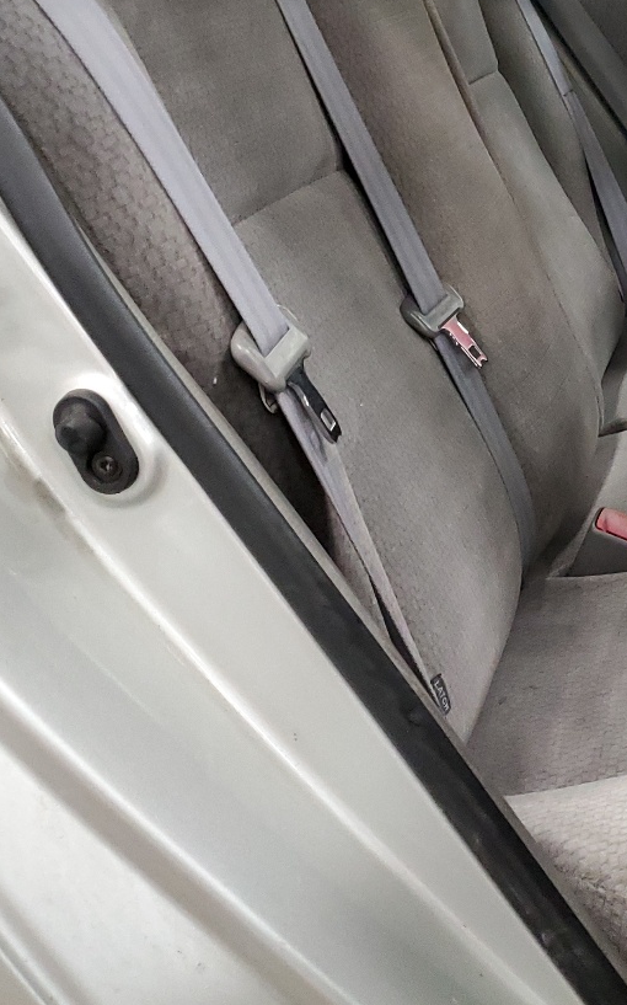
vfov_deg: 36.8
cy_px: 269
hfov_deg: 22.5
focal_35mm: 54
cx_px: 703
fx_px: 1478
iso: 400
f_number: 1.5
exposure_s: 1/60.2
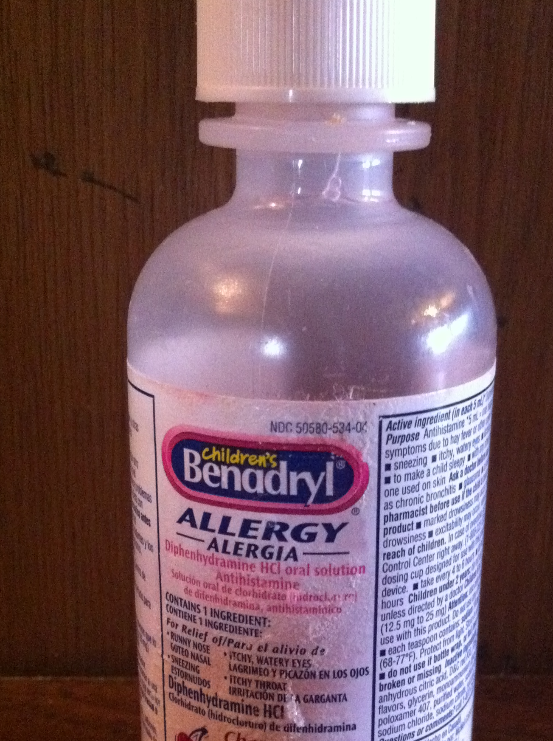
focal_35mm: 52
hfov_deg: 27.9
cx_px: 307
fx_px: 1111
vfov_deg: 36.8
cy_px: 433
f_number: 2.8
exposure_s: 1/15
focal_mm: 3.85
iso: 1000
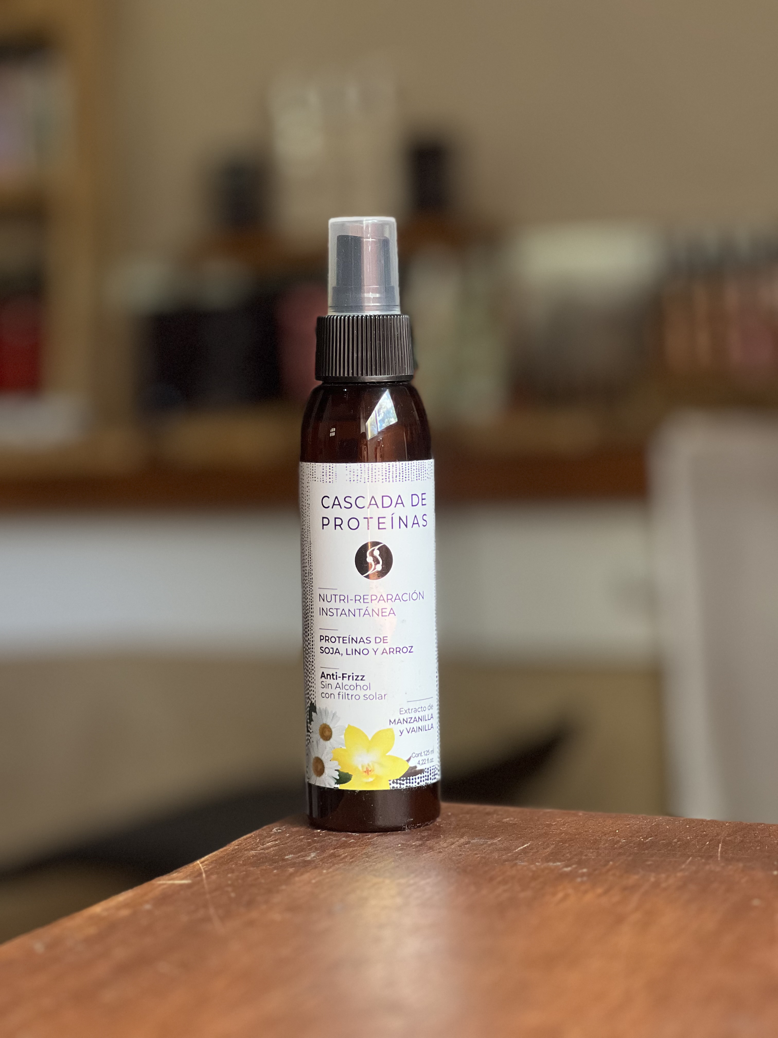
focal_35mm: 77
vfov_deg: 25.3
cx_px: 389
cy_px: 519
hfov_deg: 19.1
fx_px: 2307
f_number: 2.8
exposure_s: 1/121
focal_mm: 9
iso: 250
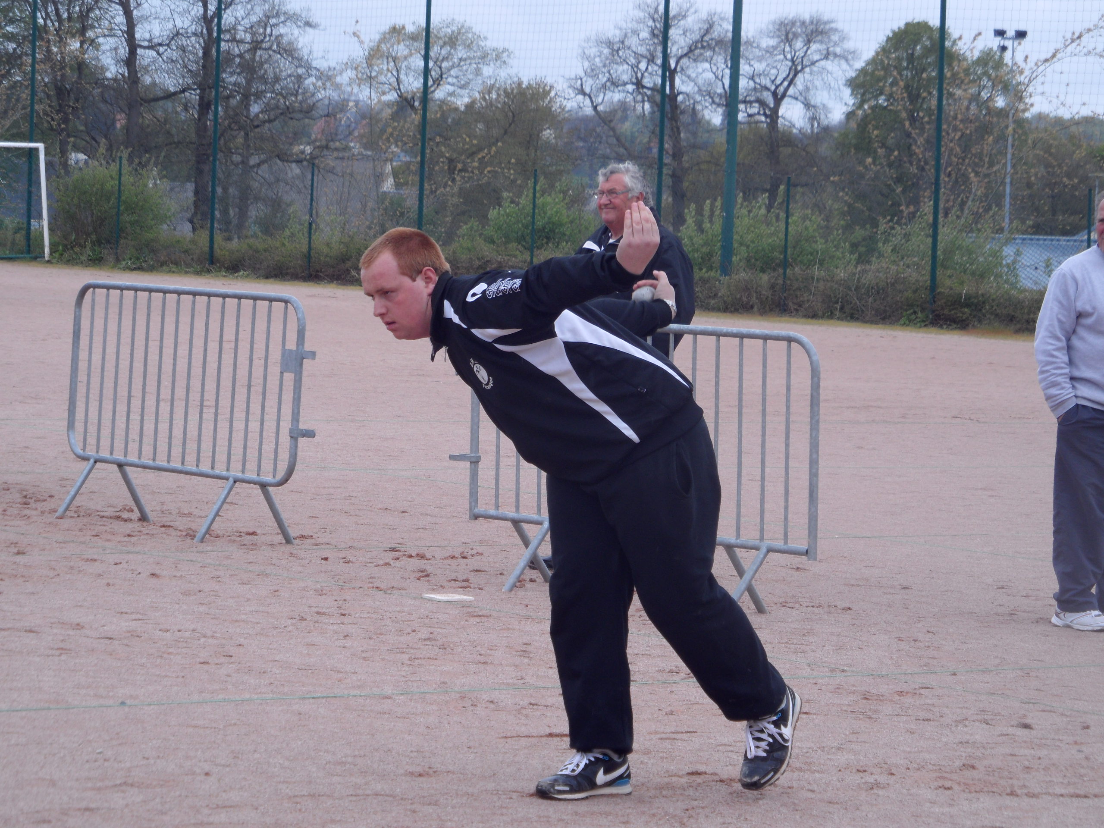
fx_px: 3827
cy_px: 414
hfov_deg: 16.4
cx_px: 552
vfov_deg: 12.3
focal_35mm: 120
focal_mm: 20
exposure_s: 1/250
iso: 80
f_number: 4.4
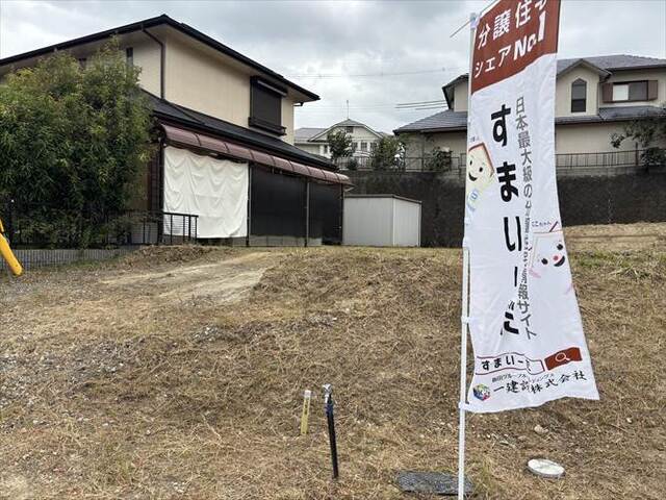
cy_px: 250
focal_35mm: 26
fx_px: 500
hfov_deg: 67.3
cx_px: 333
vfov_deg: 53.1
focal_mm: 5.96
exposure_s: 1/805
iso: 50
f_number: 1.6
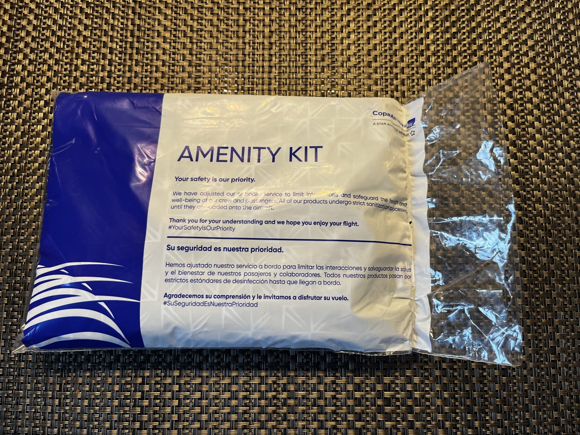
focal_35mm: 26
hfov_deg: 67.3
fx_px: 436
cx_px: 290
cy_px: 218
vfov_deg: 53.1
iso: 125
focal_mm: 5.1
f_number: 1.6
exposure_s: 1/100
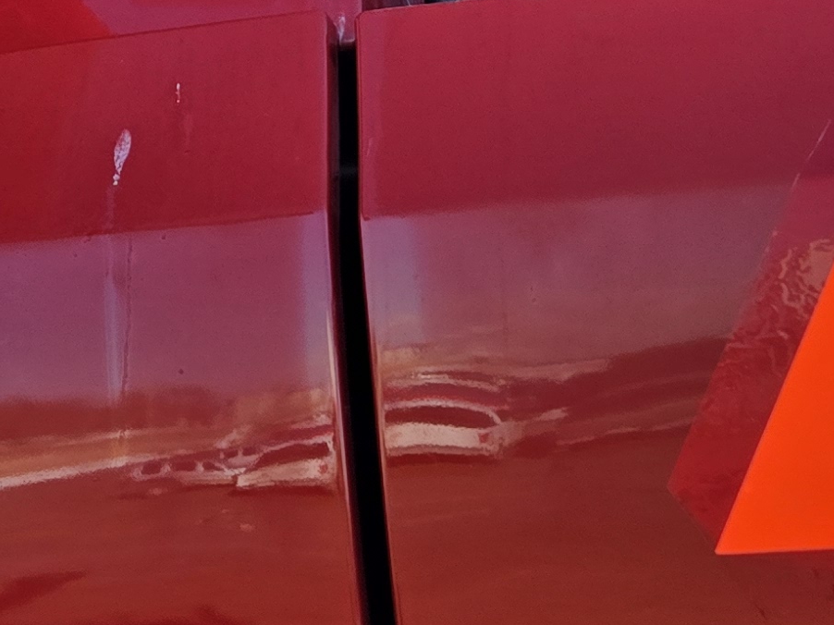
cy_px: -174
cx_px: 73
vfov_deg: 14.0
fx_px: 2457
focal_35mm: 102
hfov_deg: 18.9
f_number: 1.8
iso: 25
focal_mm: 5.4
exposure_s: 1/1255
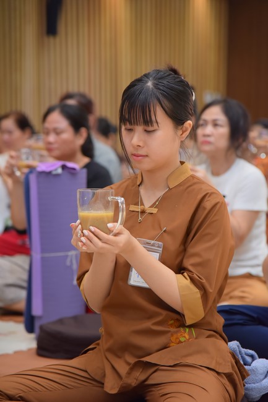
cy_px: 201
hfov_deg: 11.4
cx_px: 134
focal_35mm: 120
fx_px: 1341
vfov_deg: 17.1
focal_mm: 120
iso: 1250
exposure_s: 1/125
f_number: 4.5
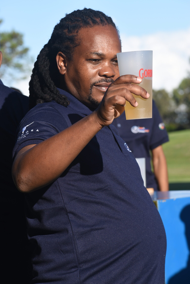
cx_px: 95
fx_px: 1541
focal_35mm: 195
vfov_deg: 10.5
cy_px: 142
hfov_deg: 7.1
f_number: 9
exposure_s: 1/200
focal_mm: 130
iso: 100
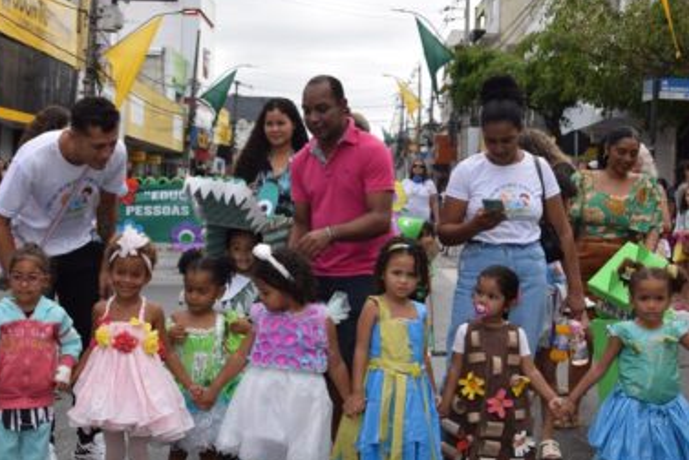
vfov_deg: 22.0
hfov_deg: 32.3
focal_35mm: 62
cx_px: 272
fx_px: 1187
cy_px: 222
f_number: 8
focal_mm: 21
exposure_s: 1/200
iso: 100
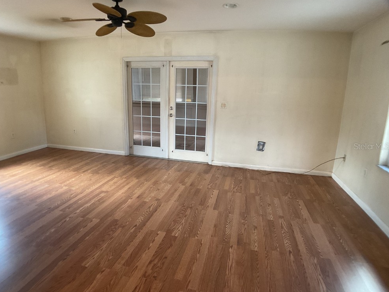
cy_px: 146
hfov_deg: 60.0
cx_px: 190
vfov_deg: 46.8
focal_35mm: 30
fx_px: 337
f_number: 1.8
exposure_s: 1/60
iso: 160
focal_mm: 3
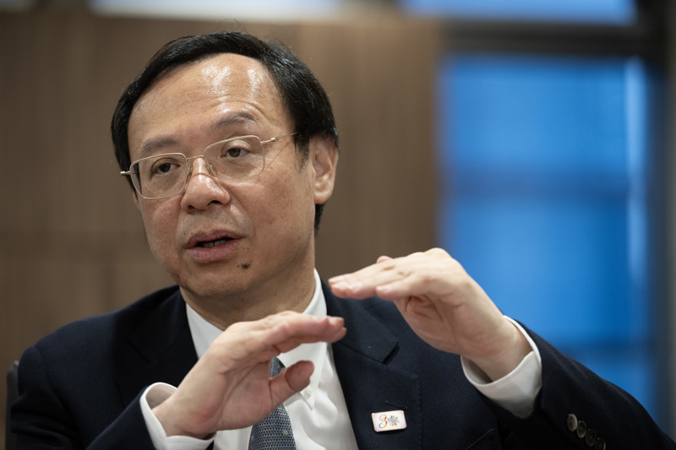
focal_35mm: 150
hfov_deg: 13.7
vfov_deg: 9.1
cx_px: 338
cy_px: 225
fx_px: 2816
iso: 1600
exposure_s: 1/125
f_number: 3.5
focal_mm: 150
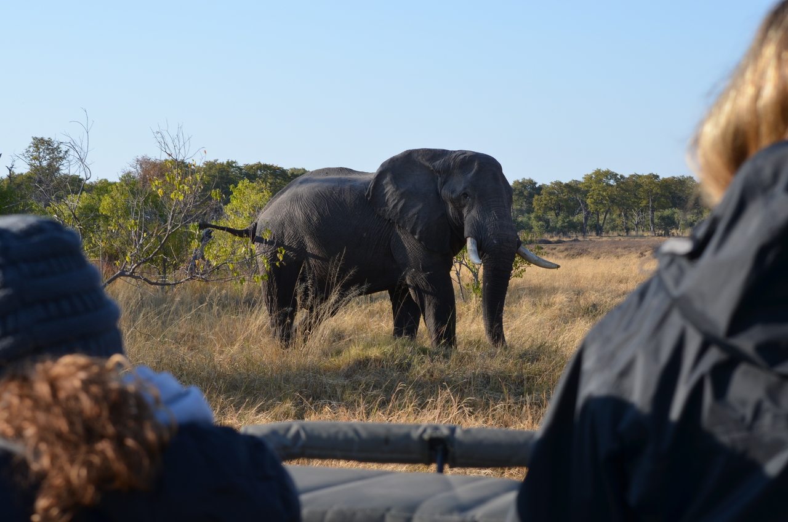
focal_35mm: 82
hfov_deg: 24.7
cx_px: 394
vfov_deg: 16.5
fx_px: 1802
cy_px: 261
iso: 180
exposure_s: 1/250
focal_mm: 55
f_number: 8
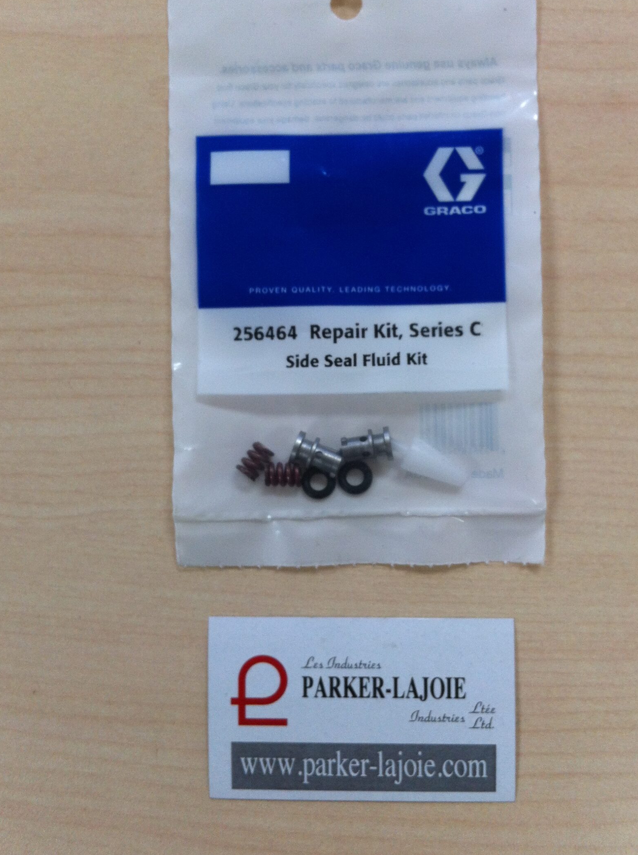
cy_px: 378
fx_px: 1060
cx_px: 351
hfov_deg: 33.5
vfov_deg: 43.8
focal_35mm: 43
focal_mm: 3.85
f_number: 2.8
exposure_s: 1/30
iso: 80
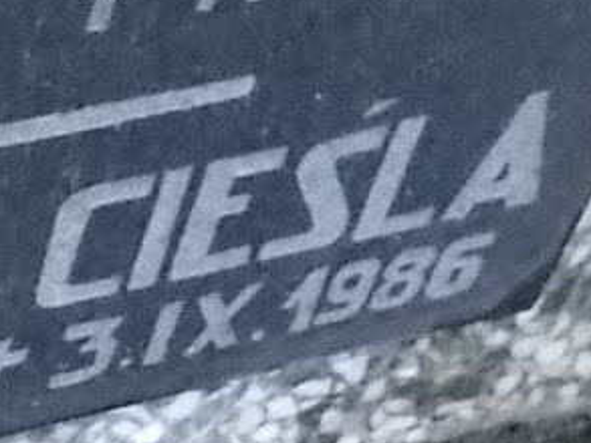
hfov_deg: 12.6
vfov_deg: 10.5
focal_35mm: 142
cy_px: 195
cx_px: -486
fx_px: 2425
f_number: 3.2
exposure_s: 1/60
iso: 400
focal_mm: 4.6
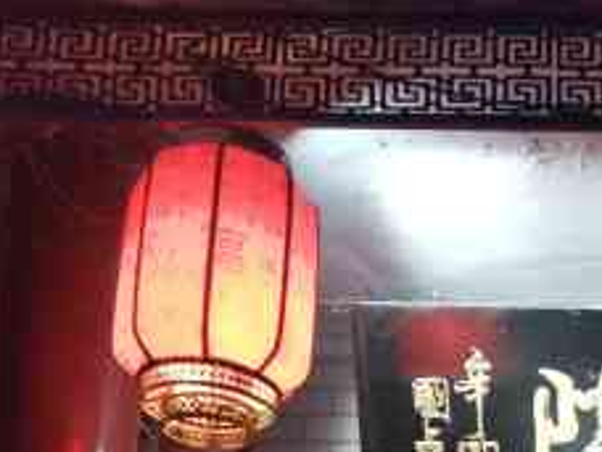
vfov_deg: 16.7
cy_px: 689
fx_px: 1391
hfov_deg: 21.1
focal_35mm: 80
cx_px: 871
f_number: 1.4
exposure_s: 1/50
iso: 200
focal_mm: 4.66
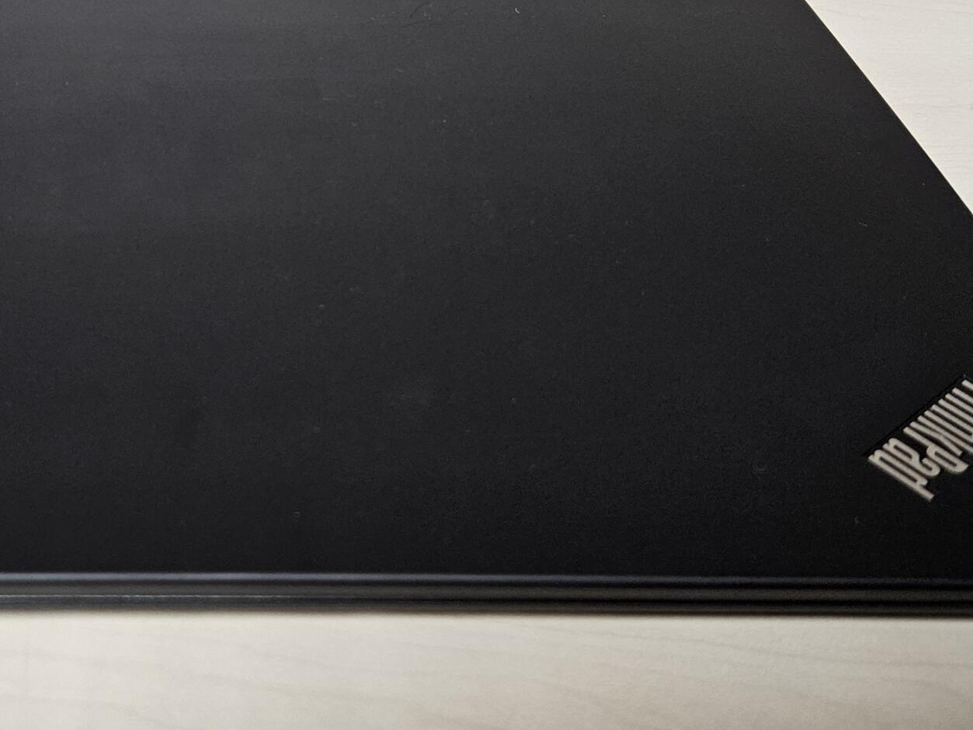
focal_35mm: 47
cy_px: 110
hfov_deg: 39.2
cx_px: 230
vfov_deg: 29.9
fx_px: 1321
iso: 320
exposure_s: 1/100
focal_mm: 5.4
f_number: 1.8
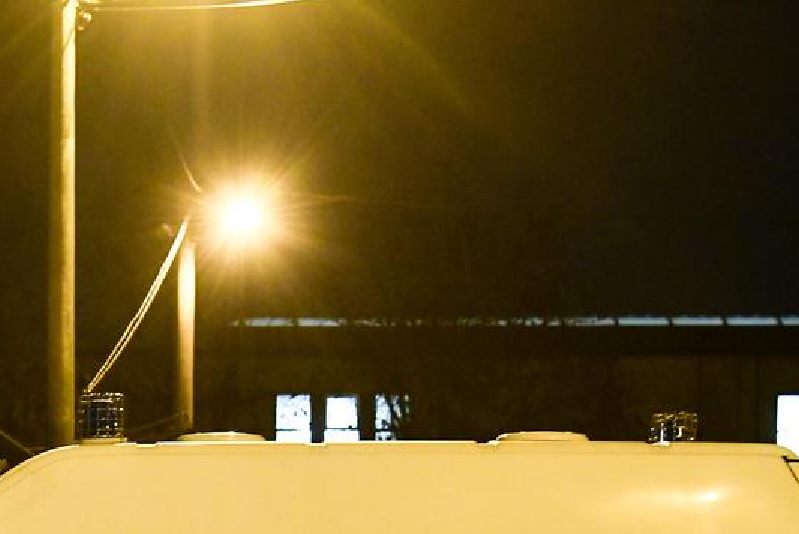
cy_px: 556
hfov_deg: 15.2
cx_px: -51
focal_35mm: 132
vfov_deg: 10.3
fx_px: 2931
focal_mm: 44
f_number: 4
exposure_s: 1/30
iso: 2500
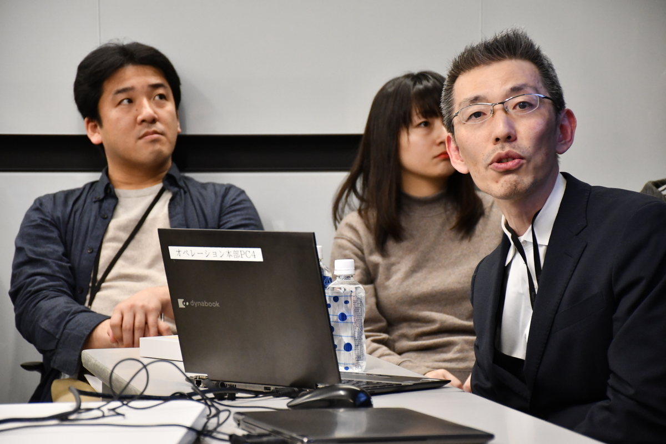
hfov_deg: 15.2
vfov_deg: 10.2
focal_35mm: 135
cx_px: 333
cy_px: 222
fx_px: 2497
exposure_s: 1/160
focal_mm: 90
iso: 2200
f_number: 5.3
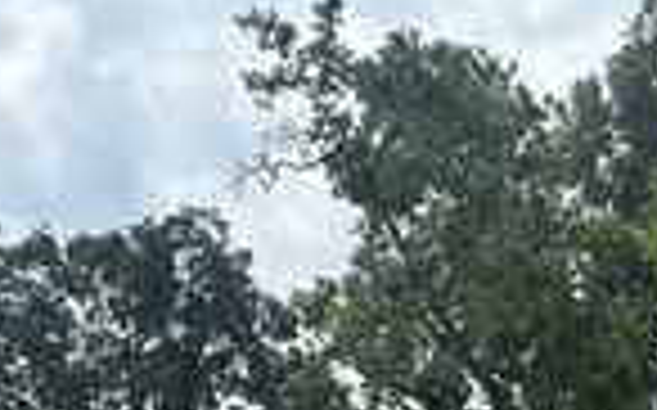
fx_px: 1557
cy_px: 750
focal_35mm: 87
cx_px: 621
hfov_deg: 23.1
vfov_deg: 13.4
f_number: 1.78
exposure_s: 1/2591
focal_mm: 6.86
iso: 80
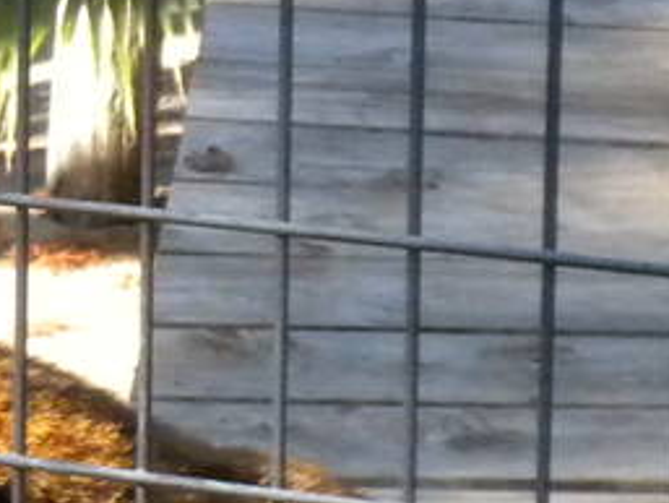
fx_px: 6265
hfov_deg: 6.0
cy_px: 381
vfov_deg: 4.6
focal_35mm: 324
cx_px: -450
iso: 400
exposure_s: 1/600
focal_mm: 9.1
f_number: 4.3
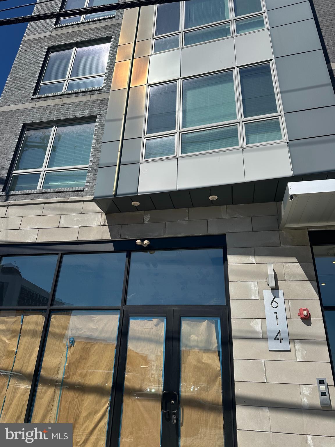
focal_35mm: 24
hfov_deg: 56.8
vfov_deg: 71.6
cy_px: 224
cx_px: 168
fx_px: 310
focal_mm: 6.86
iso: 80
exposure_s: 1/8197
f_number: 1.78
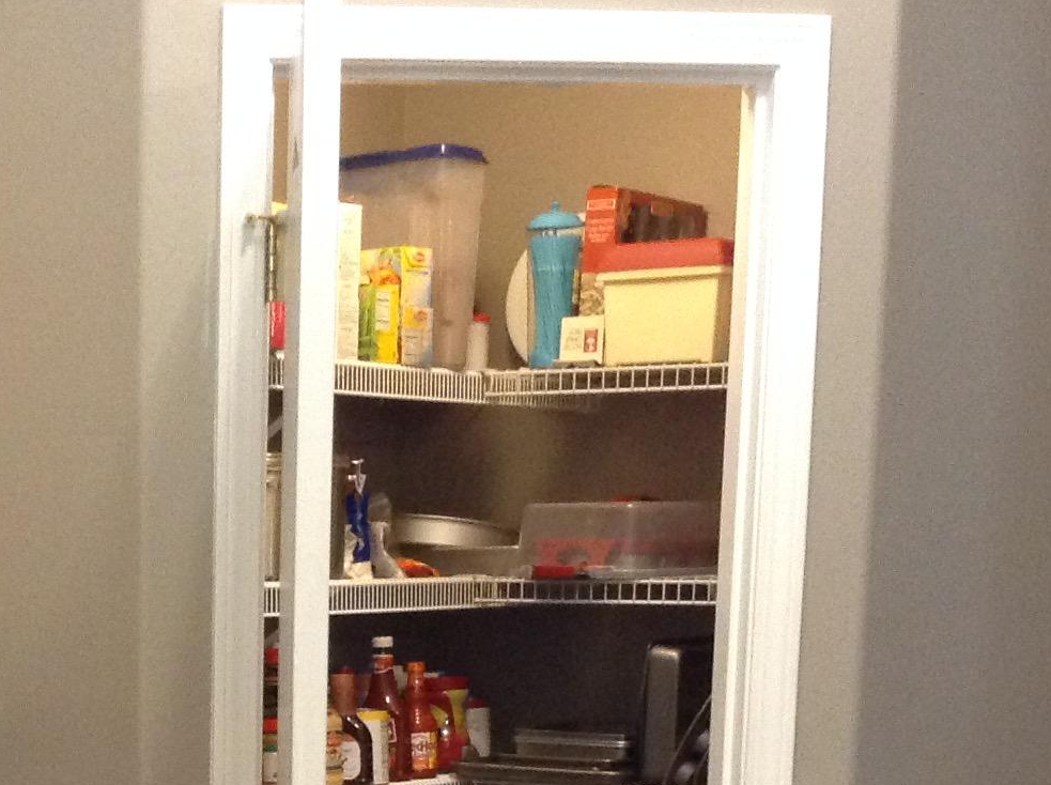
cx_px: 63
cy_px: 995
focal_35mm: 87
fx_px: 2637
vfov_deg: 16.1
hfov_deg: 21.9
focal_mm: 3.3
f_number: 2.4
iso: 250
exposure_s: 1/20
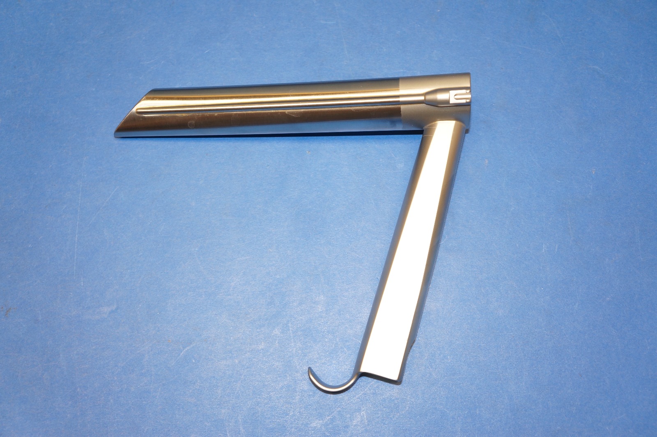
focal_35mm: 51
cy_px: 218
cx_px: 328
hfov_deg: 38.9
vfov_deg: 26.4
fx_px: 930
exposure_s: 1/60
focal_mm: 34
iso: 400
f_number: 4.5
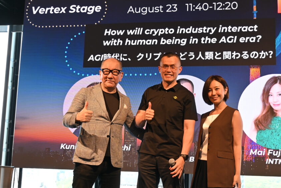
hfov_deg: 41.9
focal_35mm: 47
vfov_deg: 28.7
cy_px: 101
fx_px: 366
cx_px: 160
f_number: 4.5
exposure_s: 1/40
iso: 180
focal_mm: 26.5
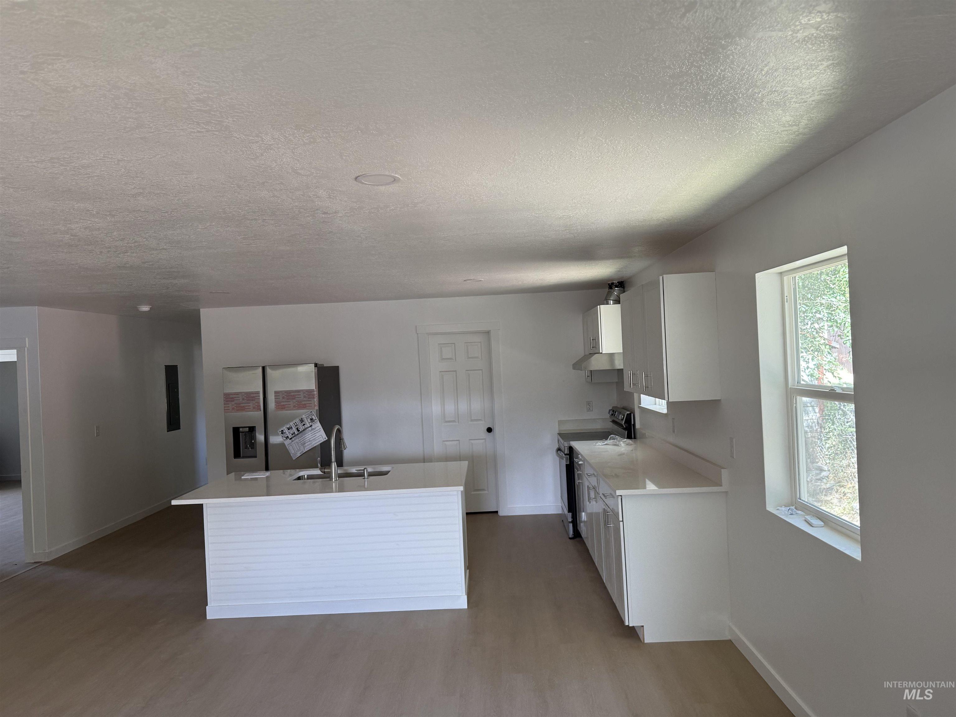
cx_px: 478
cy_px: 358
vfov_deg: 56.8
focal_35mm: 24
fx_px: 663
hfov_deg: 71.6
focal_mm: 6.76
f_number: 1.78
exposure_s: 1/121
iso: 125
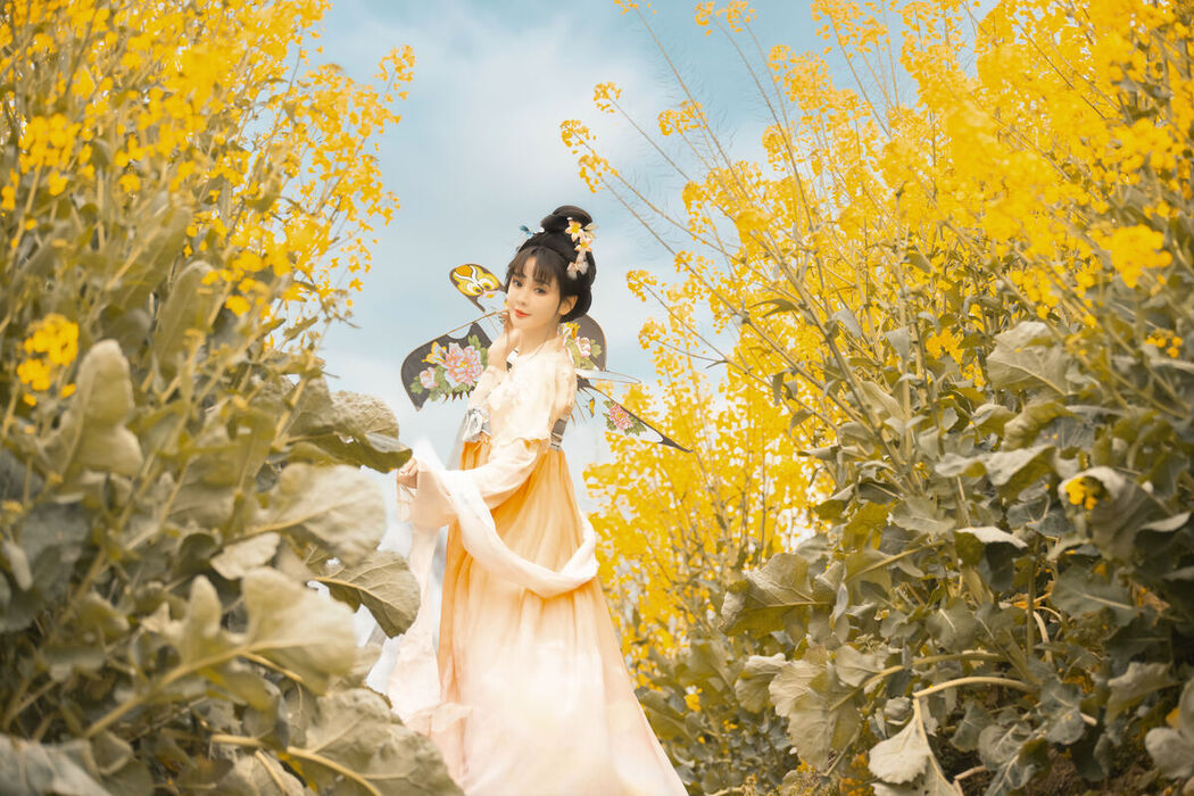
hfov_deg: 19.5
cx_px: 597
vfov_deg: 13.0
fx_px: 3482
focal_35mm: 105
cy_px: 398
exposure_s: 1/320
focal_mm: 105
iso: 200
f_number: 3.2
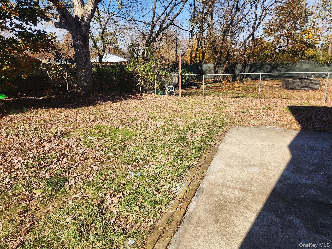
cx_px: 166
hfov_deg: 73.9
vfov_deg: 58.9
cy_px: 124
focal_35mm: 23
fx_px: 221
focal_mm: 5.4
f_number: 1.8
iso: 20
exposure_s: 1/976
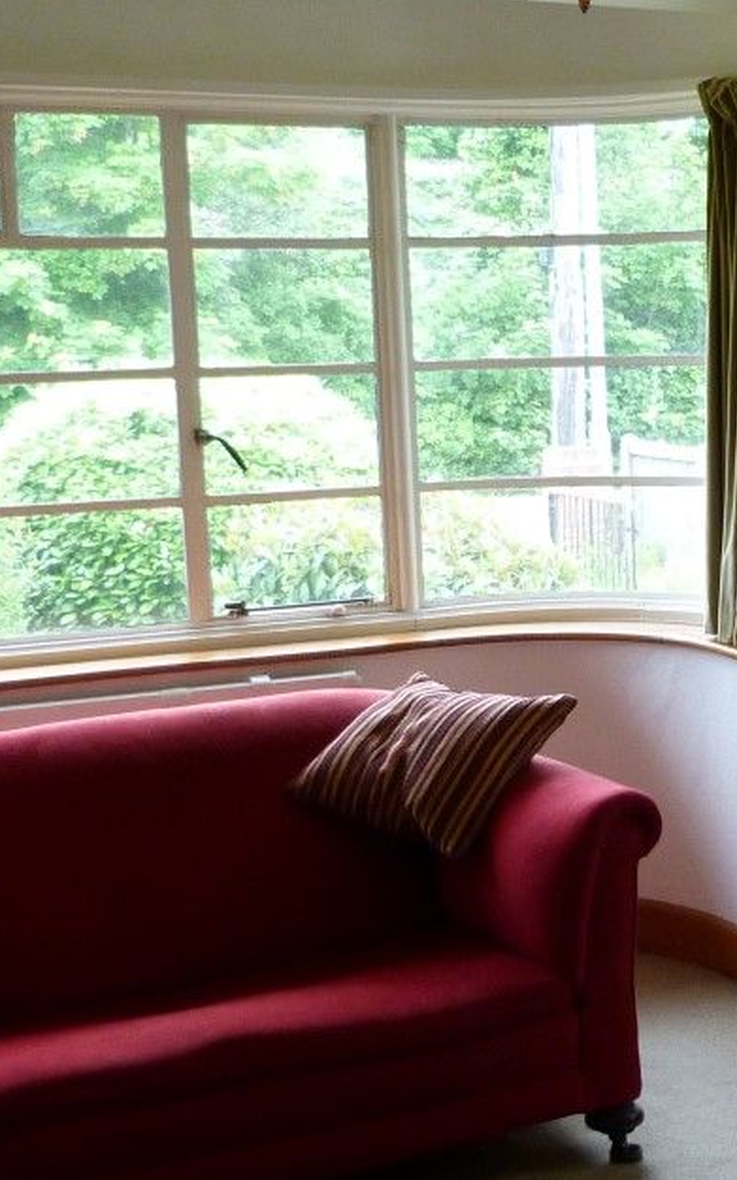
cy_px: 611
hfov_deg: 20.1
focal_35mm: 61
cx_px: 850
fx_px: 1961
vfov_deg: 33.5
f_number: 2.8
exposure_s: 1/60
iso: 160
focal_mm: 4.5
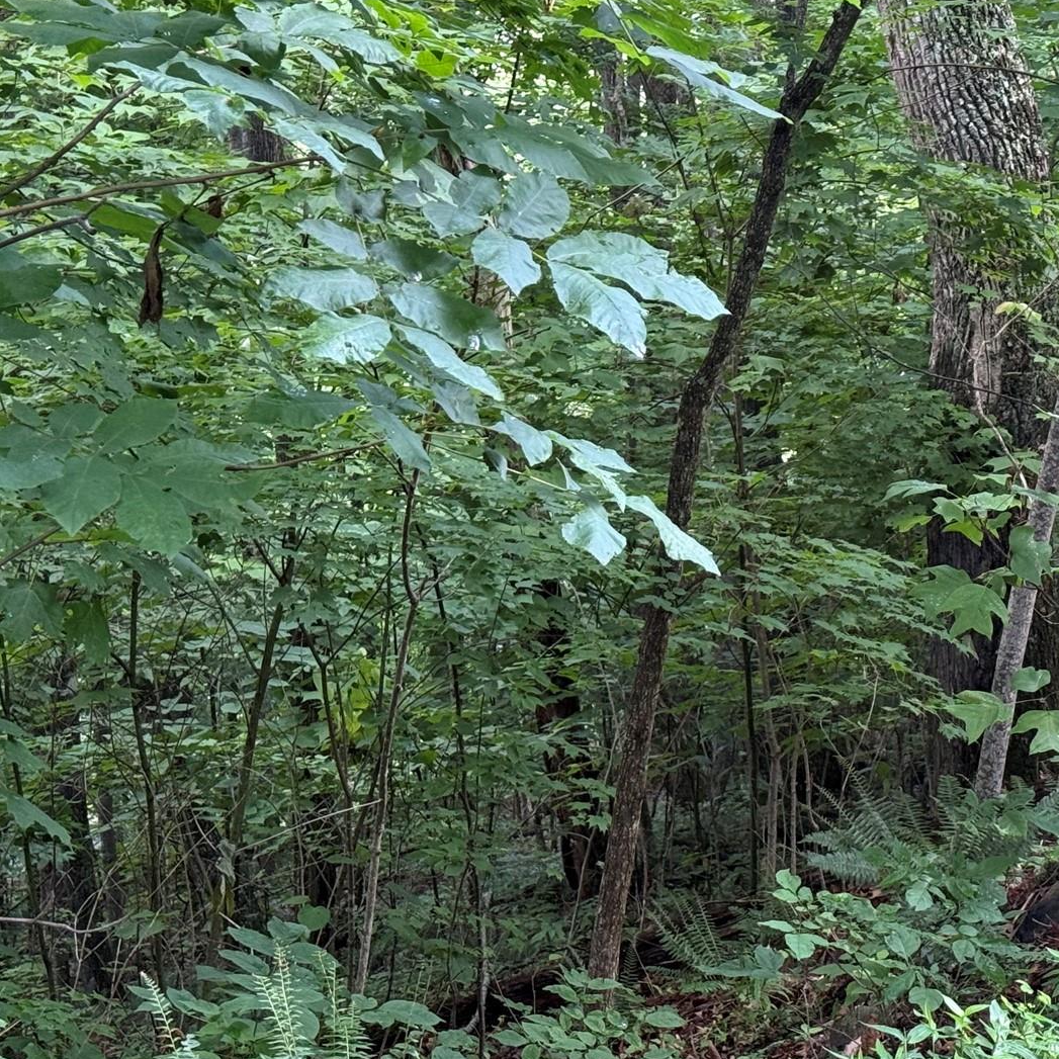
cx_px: 986
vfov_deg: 20.9
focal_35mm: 83
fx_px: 2873
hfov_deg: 20.4
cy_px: 545
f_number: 1.78
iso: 125
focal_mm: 6.76
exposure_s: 1/60
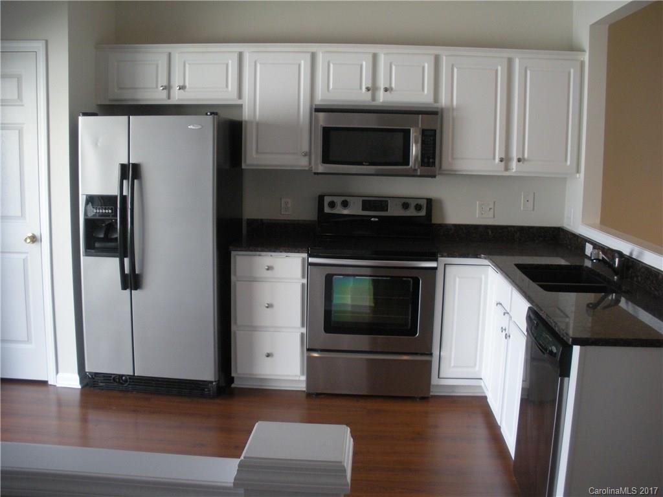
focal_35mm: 36
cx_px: 332
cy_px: 248
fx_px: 690
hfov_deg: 51.4
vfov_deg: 39.7
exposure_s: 1/61.2
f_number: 3.5
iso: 237
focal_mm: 6.3
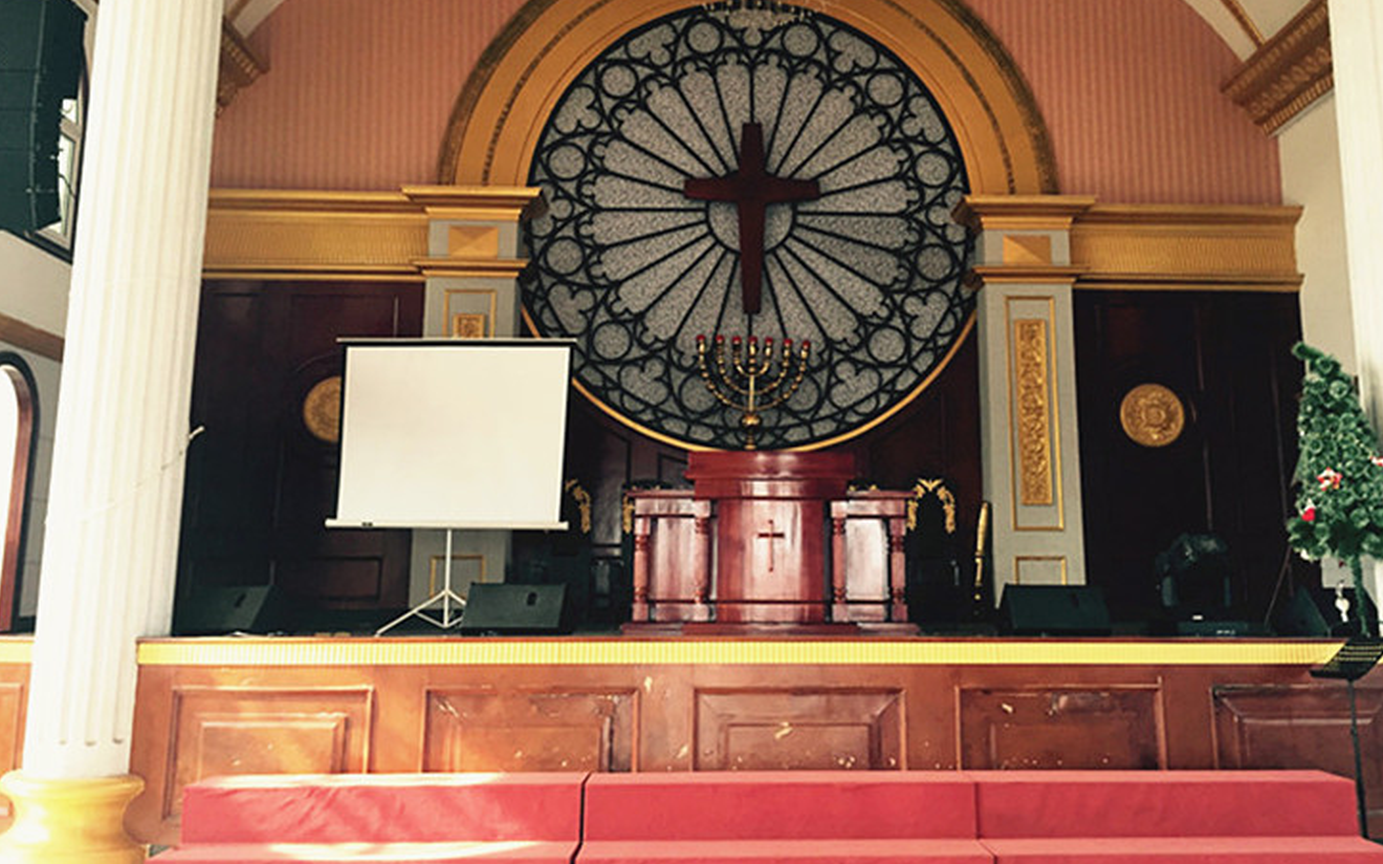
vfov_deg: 37.1
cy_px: 332
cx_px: 757
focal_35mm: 34
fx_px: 1282
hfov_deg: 56.6
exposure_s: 1/33
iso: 50
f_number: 2.2
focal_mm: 4.15
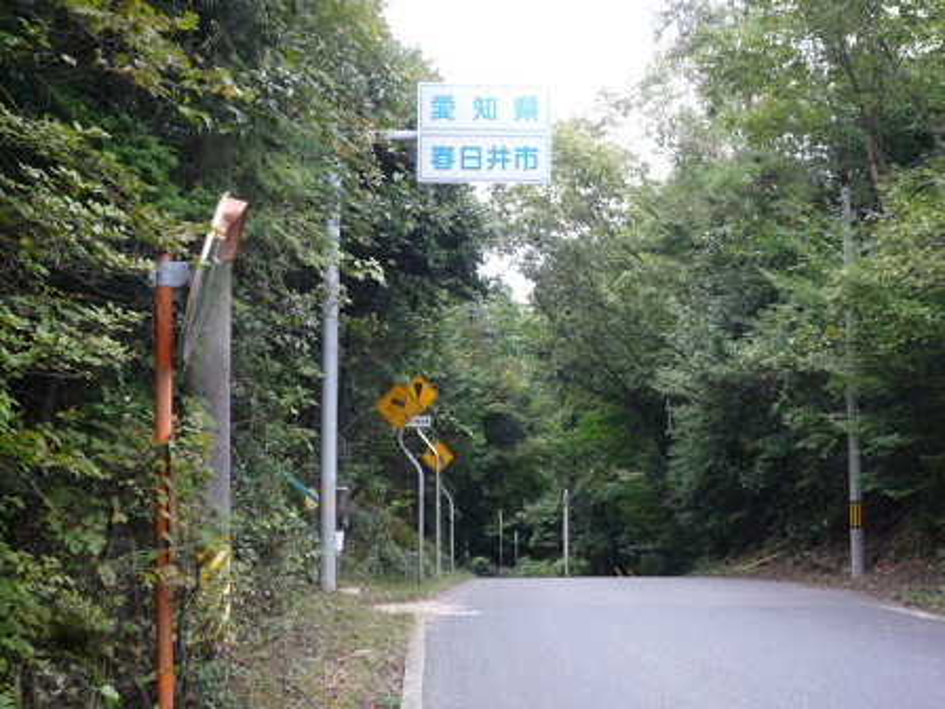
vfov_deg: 30.9
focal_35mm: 47
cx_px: 472
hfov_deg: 40.4
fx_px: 1283
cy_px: 354
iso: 250
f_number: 4.3
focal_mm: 8.3
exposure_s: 1/50
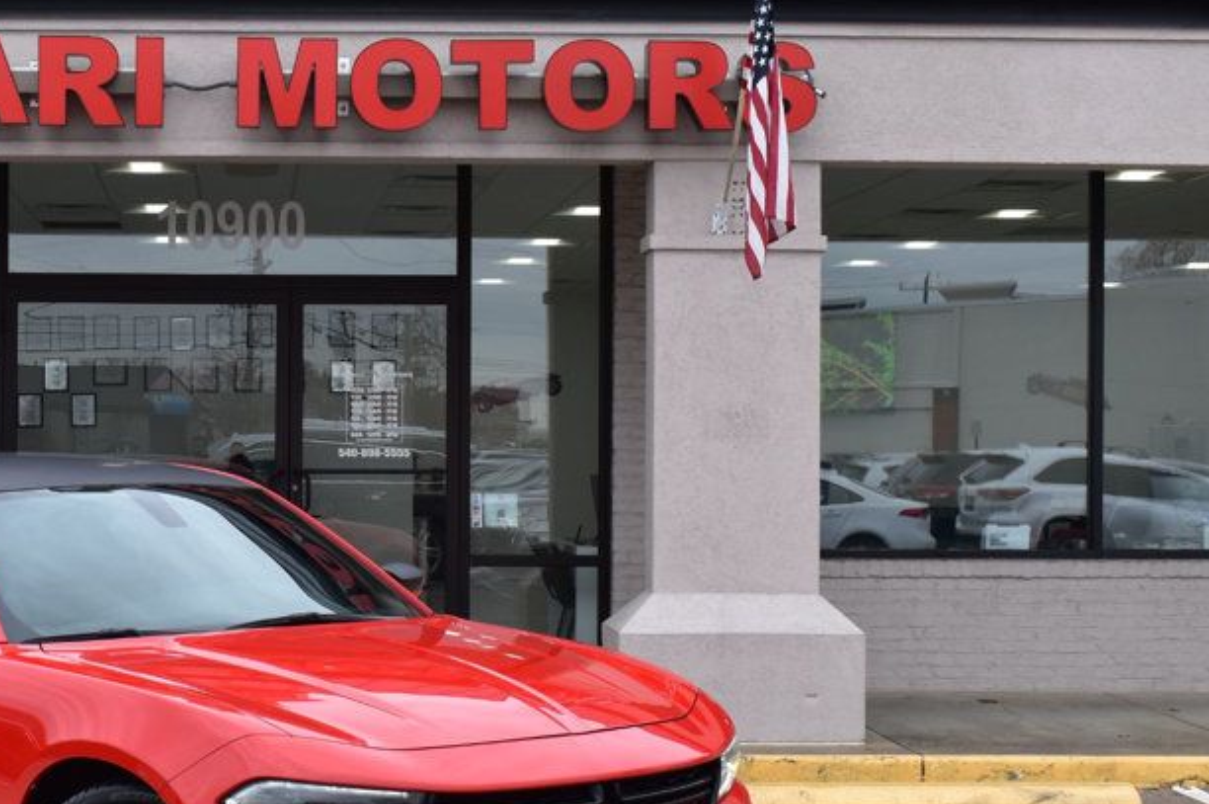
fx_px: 2444
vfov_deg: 18.7
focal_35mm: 73
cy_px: 474
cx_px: 292
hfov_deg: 27.4
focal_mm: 29
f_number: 9
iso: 400
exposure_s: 1/160
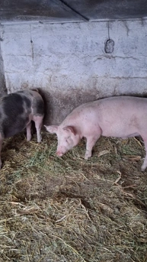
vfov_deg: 59.3
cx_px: 59
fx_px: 229
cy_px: 146
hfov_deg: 35.5
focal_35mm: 33
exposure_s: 1/20
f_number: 1.8
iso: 1000
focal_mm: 3.98
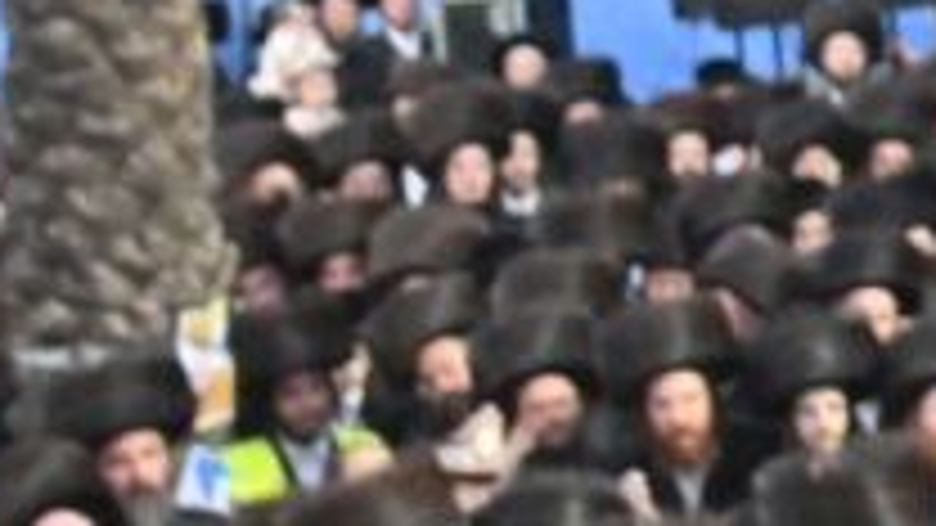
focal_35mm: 186
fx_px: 4616
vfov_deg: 6.3
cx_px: 1886
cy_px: -522
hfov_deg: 10.6
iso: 640
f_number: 4
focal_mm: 24
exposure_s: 1/200
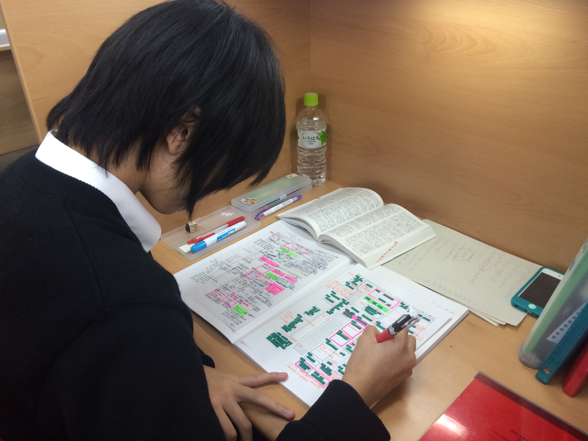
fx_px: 493
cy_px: 220
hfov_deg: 61.7
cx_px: 294
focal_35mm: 29
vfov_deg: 48.2
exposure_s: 1/30
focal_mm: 4.15
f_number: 2.2
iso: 40
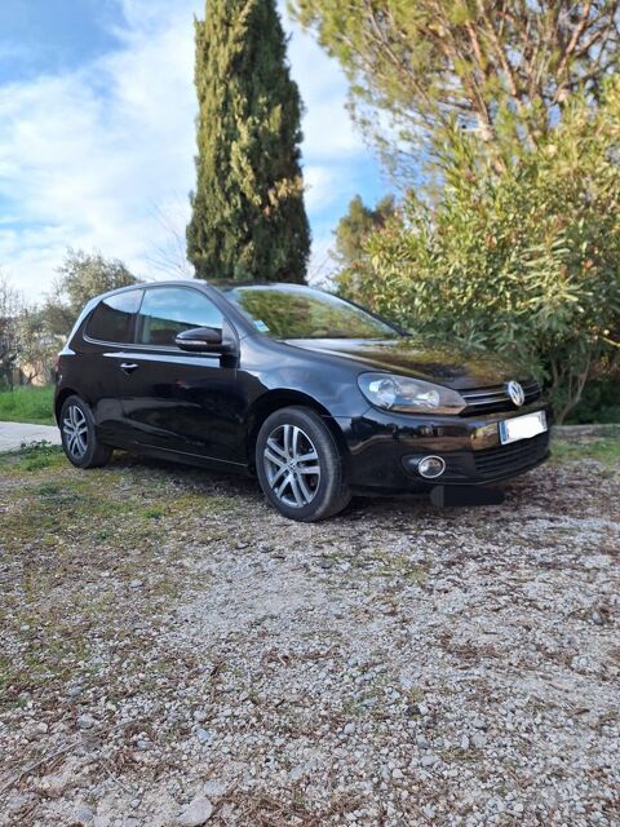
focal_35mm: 23
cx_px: 310
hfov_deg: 58.9
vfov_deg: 73.9
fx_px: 549
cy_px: 414
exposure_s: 1/833
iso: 40
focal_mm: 5.54
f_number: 1.8
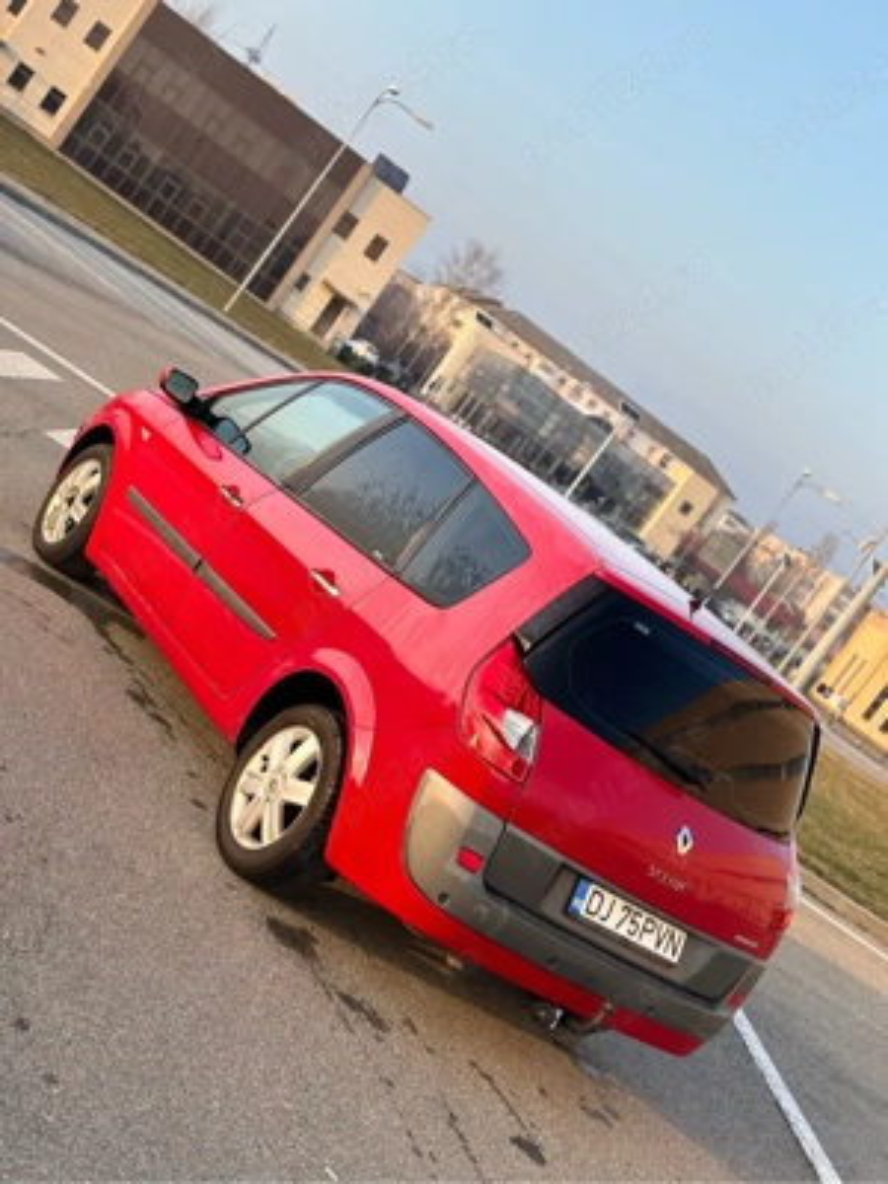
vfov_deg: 36.8
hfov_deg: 28.0
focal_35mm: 52
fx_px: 1779
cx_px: 444
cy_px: 592
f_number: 1.6
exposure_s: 1/315
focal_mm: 5.96
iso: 32
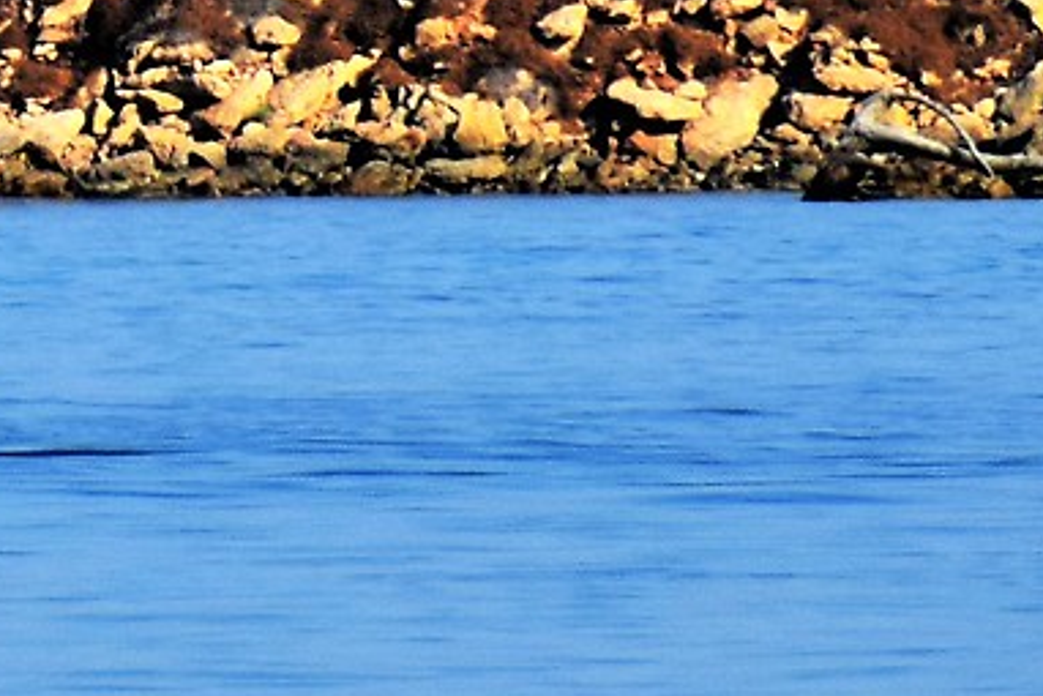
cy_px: -600
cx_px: -1174
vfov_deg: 0.7
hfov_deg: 1.1
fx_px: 54572
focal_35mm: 1883
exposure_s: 1/800
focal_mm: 200
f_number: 7.1
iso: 200
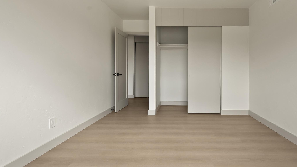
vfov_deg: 60.8
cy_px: 72
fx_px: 142
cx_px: 179
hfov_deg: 91.4
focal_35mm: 18
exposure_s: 1/15
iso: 320
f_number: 7.1
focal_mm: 14
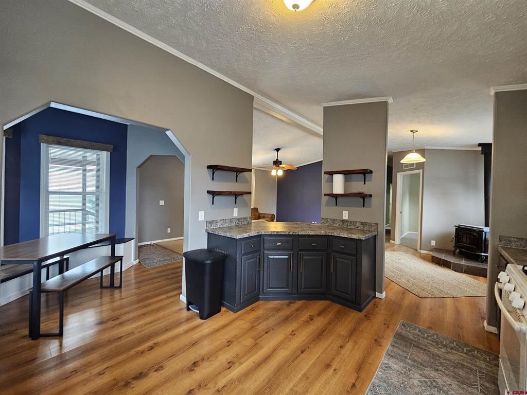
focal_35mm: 13
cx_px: 264
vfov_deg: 89.9
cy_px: 198
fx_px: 198
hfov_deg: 106.2
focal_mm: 2.2
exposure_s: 1/30
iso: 320
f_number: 2.2
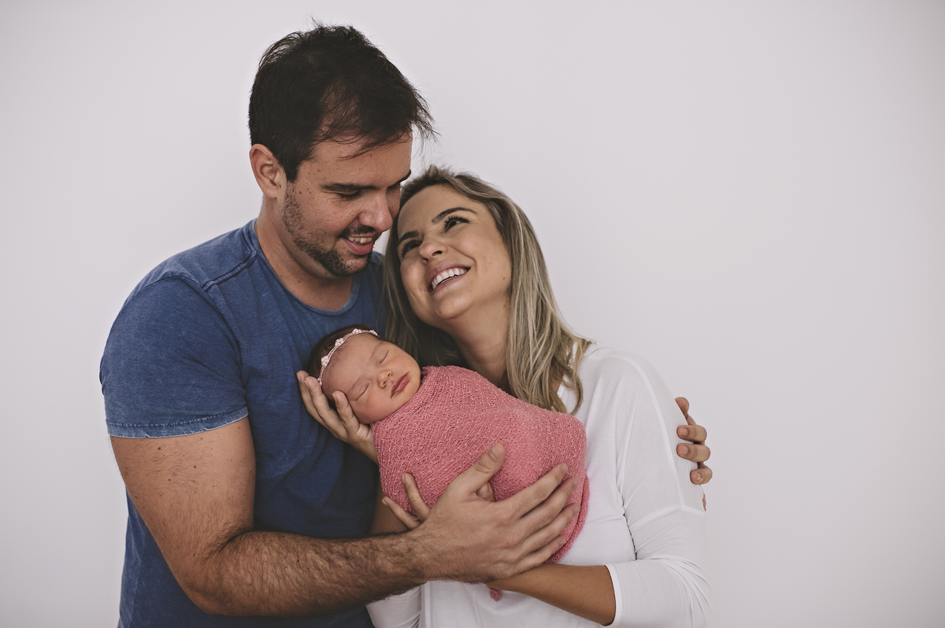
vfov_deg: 37.8
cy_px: 314
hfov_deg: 54.5
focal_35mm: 35
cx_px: 472
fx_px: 918
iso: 200
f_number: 2.5
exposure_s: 1/125
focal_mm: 35
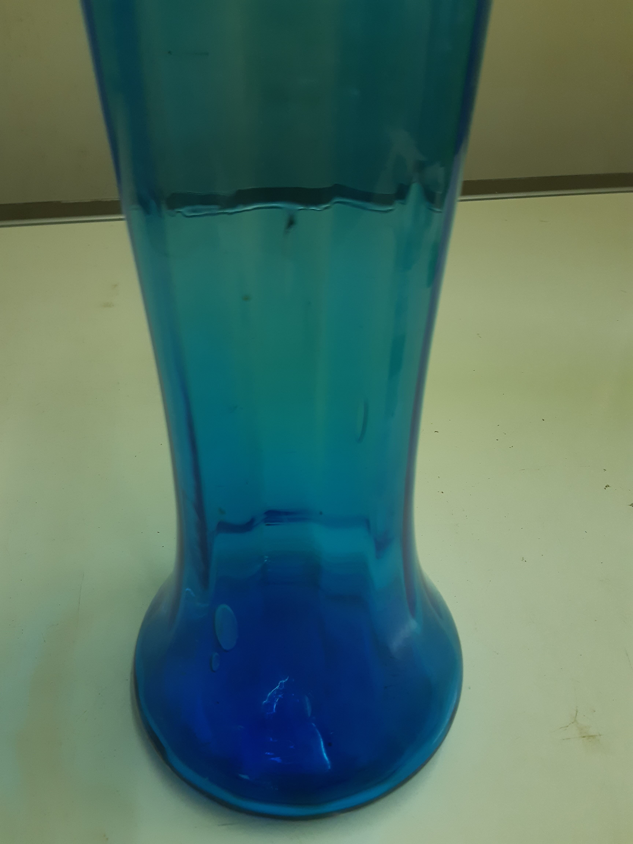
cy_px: 422
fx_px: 634
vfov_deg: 67.3
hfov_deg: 53.1
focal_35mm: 26
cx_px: 316
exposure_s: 1/50
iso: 80
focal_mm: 3.92
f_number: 1.7
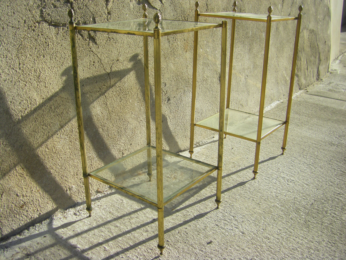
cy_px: 130
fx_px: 380
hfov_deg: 49.0
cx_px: 173
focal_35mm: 38
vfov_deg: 37.7
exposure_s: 1/160
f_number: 7
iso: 64
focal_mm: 6.3
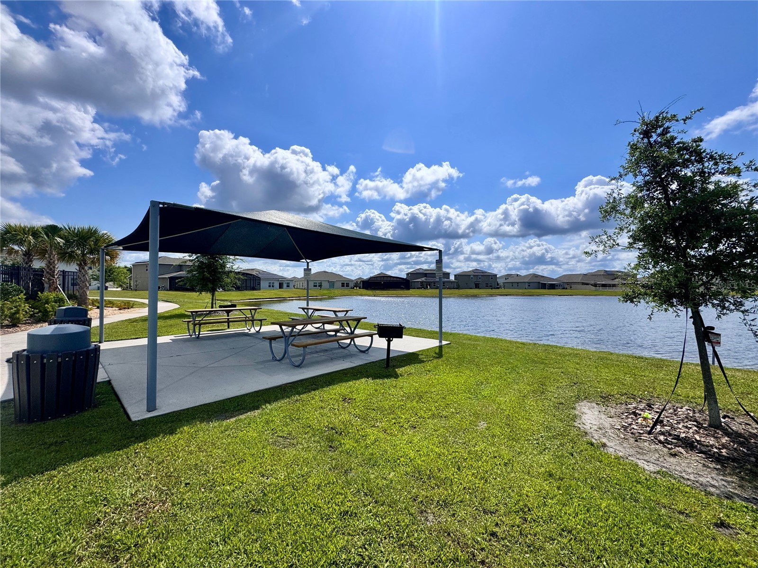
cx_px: 379
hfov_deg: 102.1
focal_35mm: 14
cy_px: 284
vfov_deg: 85.7
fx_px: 307
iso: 32
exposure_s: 1/3906
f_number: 2.2
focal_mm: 2.22
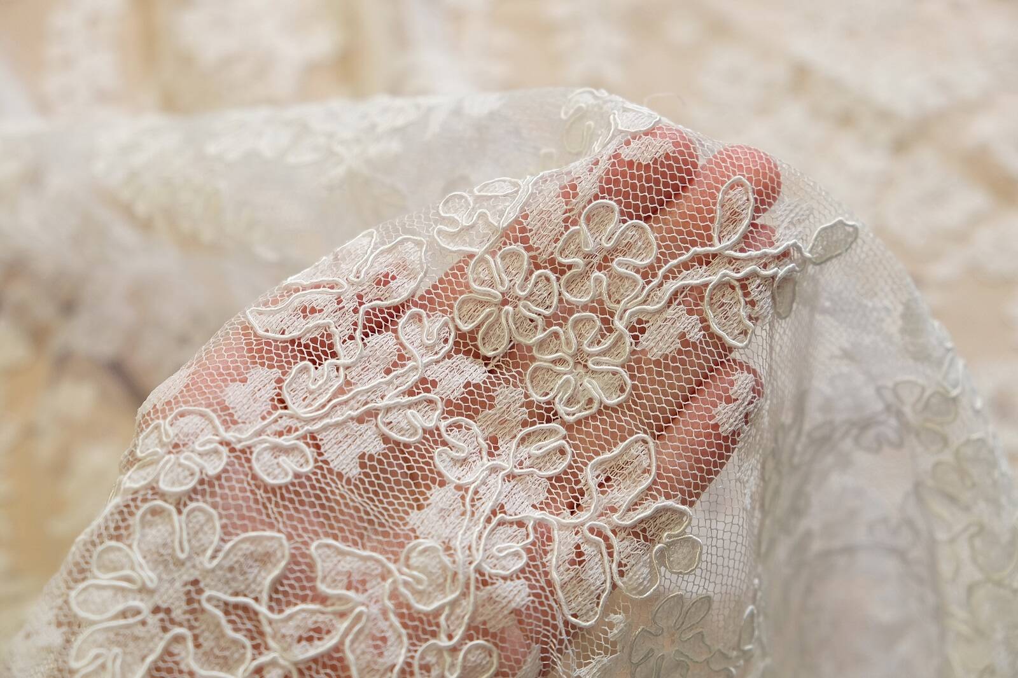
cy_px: 339
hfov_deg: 29.2
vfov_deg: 19.7
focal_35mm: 69
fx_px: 1951
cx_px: 509
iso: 200
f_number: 4.5
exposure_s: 1/140
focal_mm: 46.3
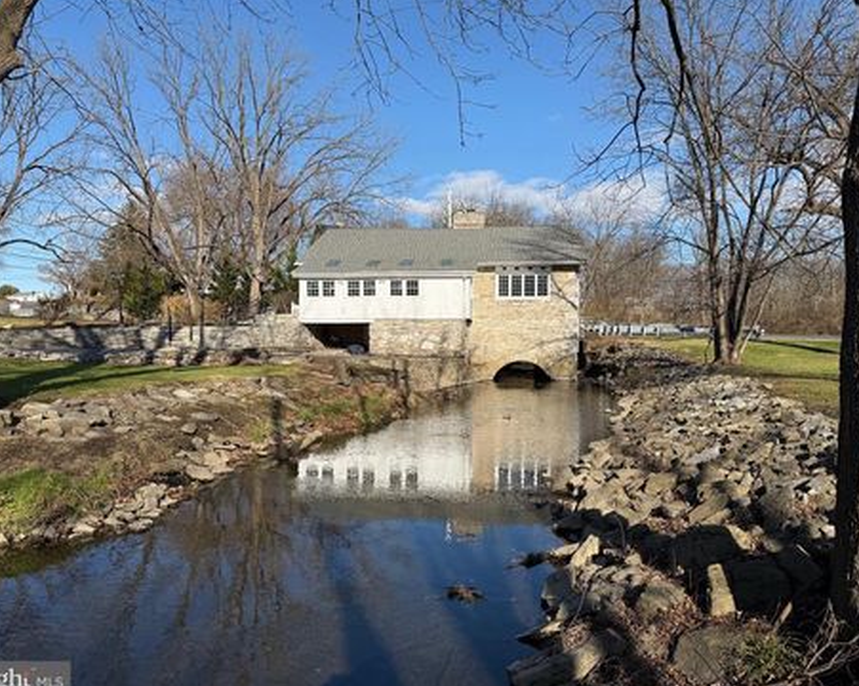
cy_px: 342
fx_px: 660
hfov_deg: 66.1
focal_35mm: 26
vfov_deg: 54.9
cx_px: 430
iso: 100
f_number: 1.78
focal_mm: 6.76
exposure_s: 1/4975
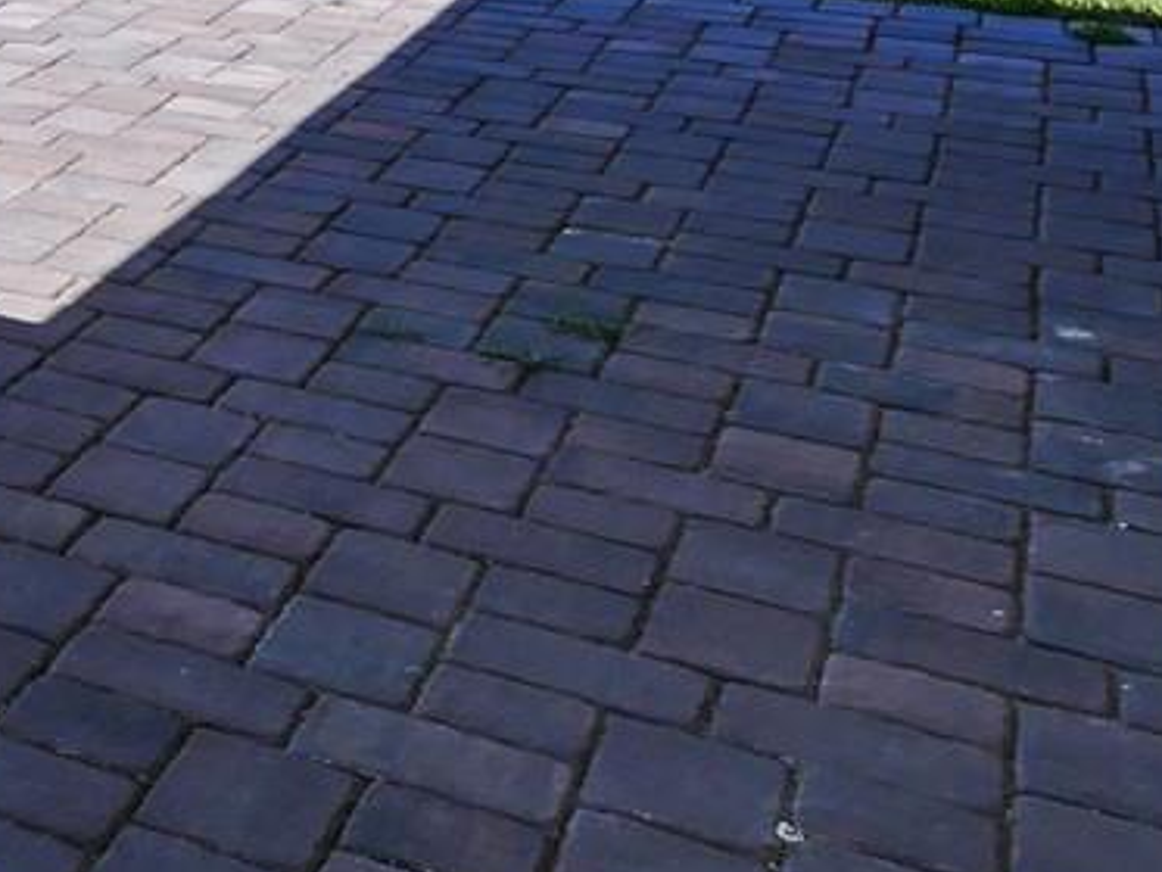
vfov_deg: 20.6
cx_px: -941
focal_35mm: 60
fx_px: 2015
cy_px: -461
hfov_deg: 21.2
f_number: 4
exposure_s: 1/1000
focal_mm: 7
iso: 200
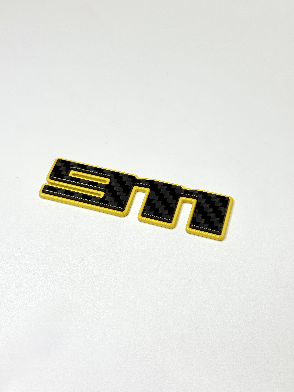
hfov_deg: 30.3
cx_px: 147
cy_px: 196
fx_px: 544
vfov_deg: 39.7
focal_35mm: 48
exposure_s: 1/100
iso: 50
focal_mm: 6.76
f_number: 1.78
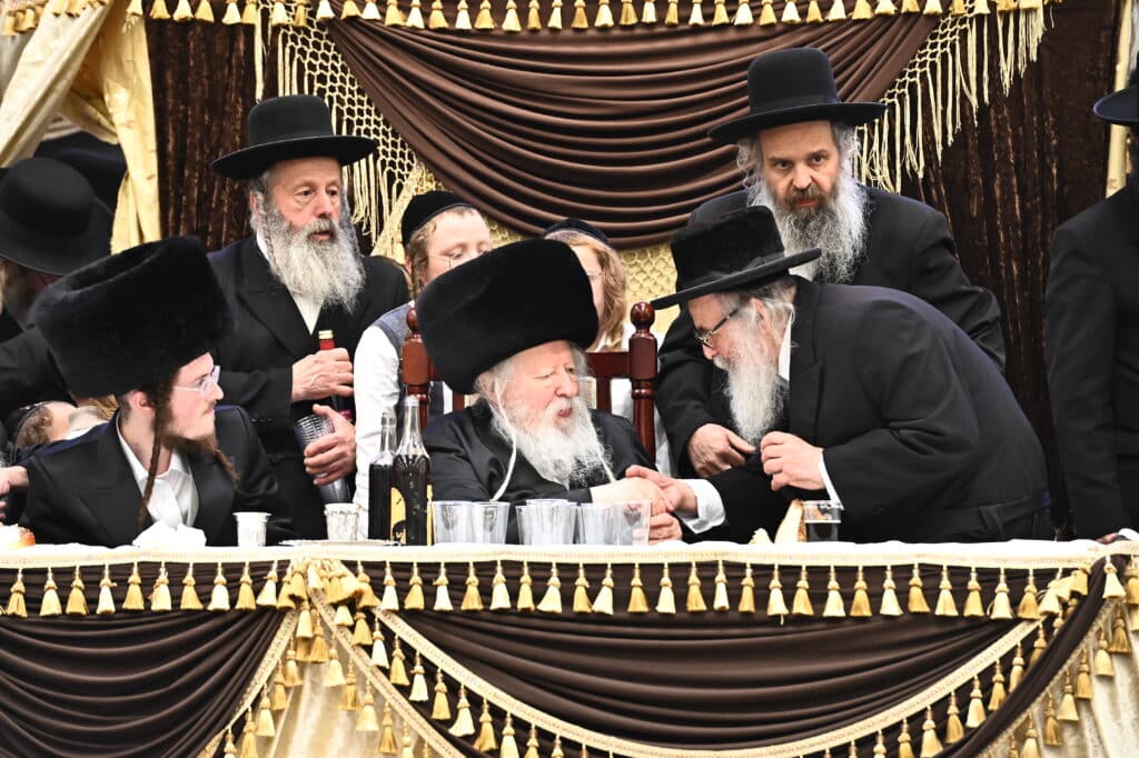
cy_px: 379
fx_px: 6325
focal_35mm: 200
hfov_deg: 10.3
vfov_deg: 6.9
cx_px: 570
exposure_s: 1/125
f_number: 6.3
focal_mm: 200
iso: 2000
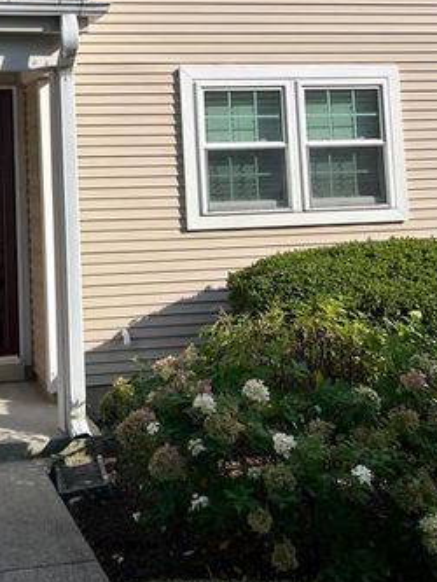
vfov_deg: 35.1
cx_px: 30
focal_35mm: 52
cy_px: 81
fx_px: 875
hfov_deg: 26.9
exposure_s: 1/4115
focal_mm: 5.7
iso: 50
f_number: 1.5
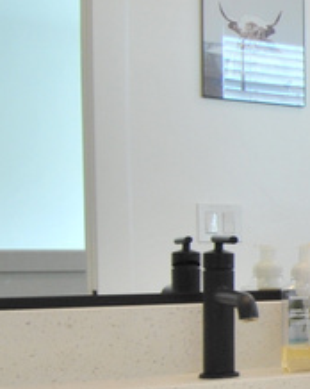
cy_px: 279
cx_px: 793
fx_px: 990
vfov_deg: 22.0
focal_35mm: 86
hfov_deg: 12.7
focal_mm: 13
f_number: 5
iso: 200
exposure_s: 1/100
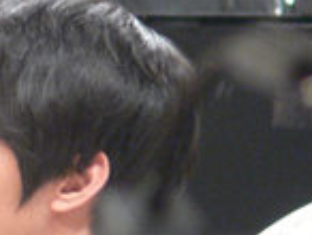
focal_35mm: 1830
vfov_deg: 0.8
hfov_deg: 1.1
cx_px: -64
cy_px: 191
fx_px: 16521
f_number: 3.7
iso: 200
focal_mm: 88.8
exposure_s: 1/13
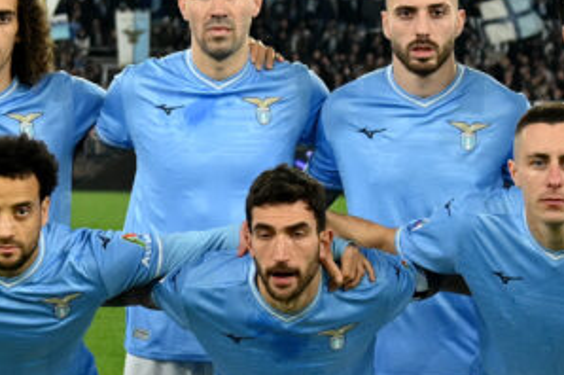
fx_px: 2582
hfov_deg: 12.4
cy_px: 270
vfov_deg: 8.3
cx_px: 121
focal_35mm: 165
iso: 2000
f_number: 4
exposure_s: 1/1000
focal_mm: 48
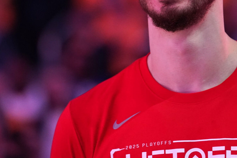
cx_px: 124
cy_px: 18
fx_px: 2324
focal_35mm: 353
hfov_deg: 5.8
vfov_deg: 3.9
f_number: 2.8
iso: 5000
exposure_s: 1/500
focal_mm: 164
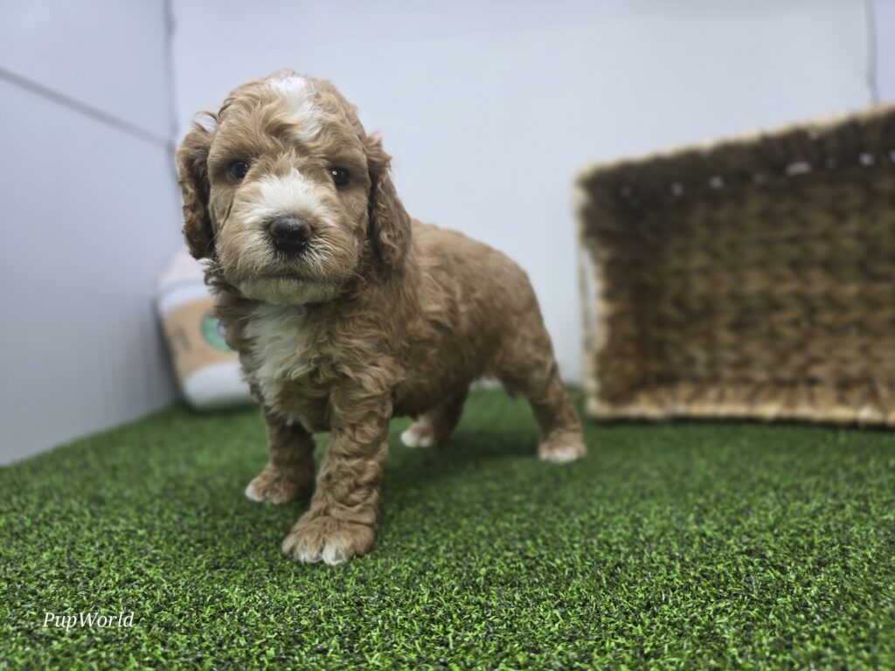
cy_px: 336
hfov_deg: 73.9
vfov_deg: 58.9
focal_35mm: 23
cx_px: 448
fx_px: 595
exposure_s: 1/120
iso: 50
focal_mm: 6.3
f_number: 1.7
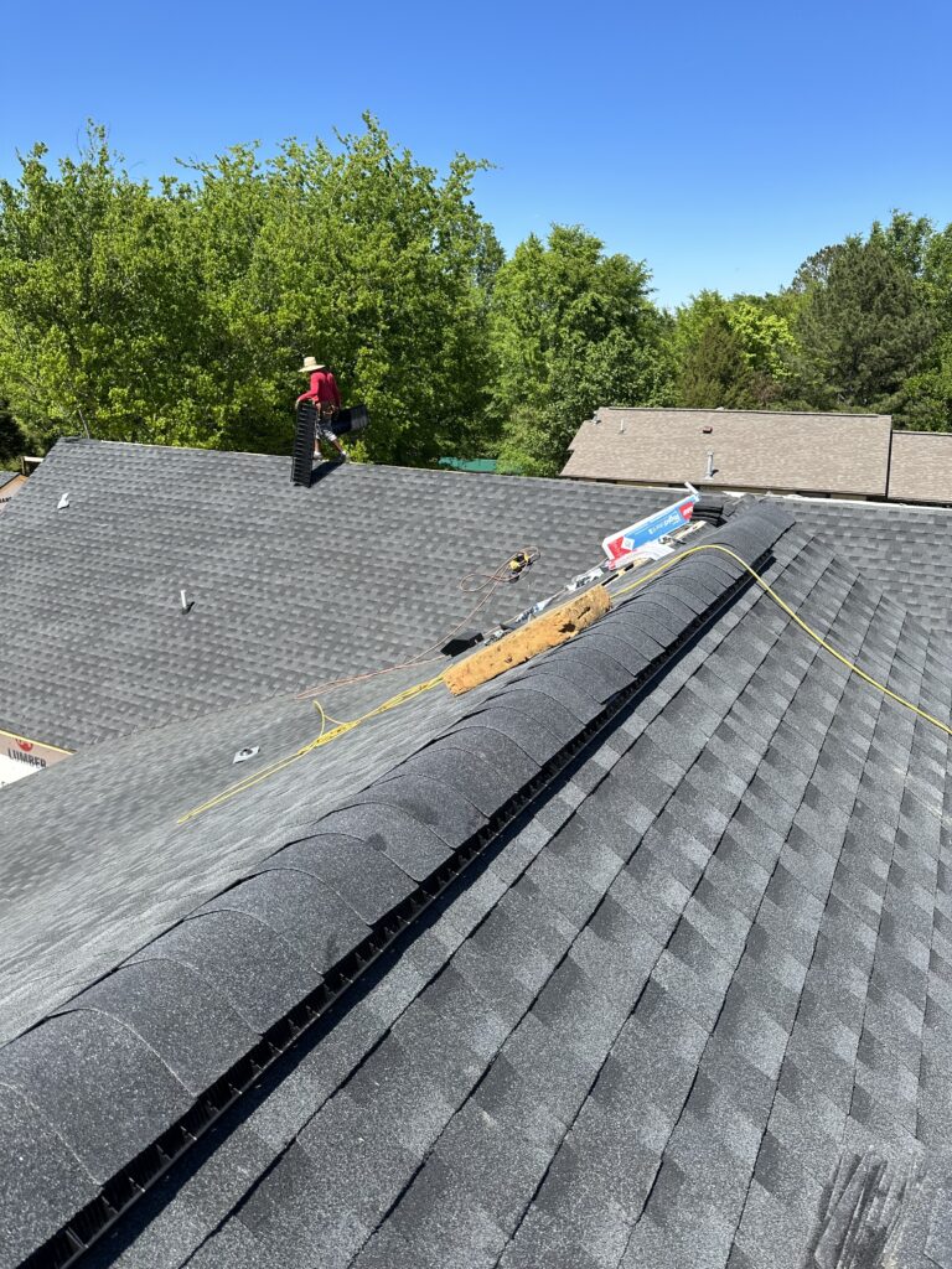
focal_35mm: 24
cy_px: 634
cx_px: 476
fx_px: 880
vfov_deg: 71.6
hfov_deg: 56.8
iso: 80
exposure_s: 1/2591
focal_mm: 6.86
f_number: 1.78
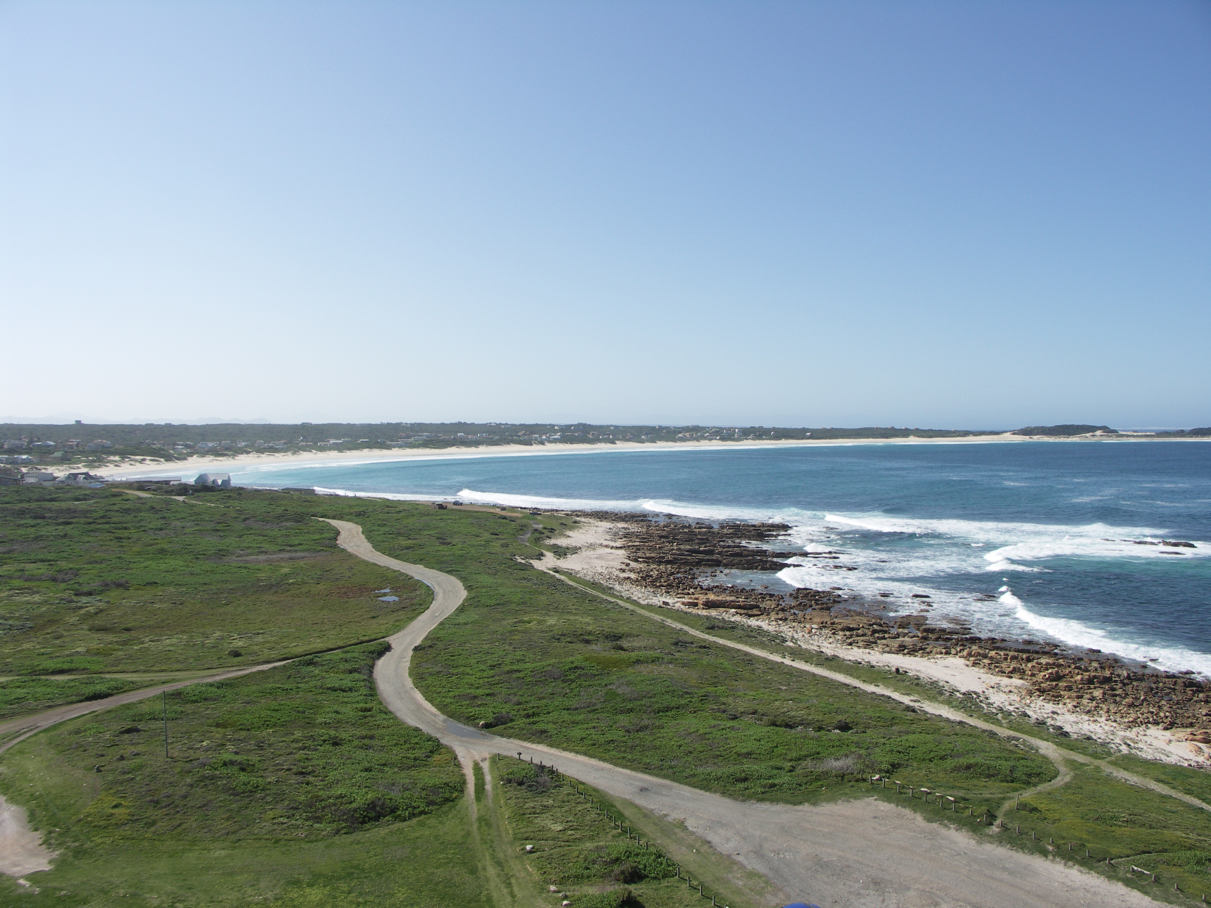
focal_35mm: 28
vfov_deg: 49.7
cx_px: 606
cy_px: 454
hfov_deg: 63.4
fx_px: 980
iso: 50
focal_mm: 7.2
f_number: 6.3
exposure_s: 1/320
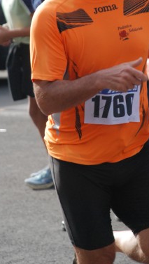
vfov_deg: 7.2
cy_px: 75
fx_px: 2102
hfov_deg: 4.1
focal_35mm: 299
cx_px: 120
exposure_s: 1/800
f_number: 5.6
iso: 1000
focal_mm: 120
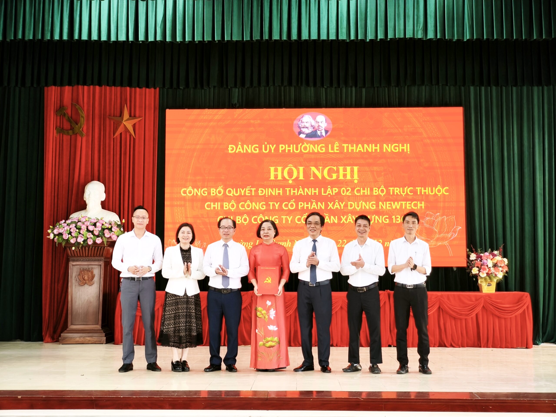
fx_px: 739
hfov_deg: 41.2
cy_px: 208
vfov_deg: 31.5
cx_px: 278
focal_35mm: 46
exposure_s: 1/100
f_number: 1.9
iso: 500
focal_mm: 7.1
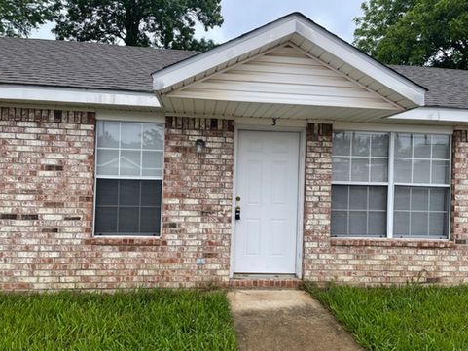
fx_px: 365
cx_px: 236
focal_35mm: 27
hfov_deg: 65.3
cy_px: 175
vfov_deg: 51.4
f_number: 1.6
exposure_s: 1/894
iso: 32
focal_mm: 5.1
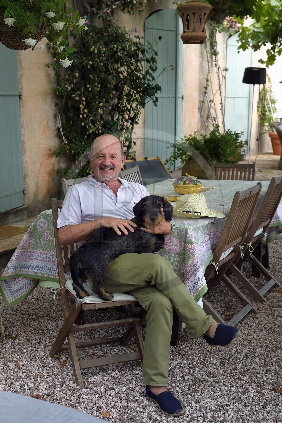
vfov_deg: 41.1
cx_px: 141
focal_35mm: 48
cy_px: 212
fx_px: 564
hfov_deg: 28.1
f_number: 6.3
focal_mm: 48
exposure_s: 1/250
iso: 200
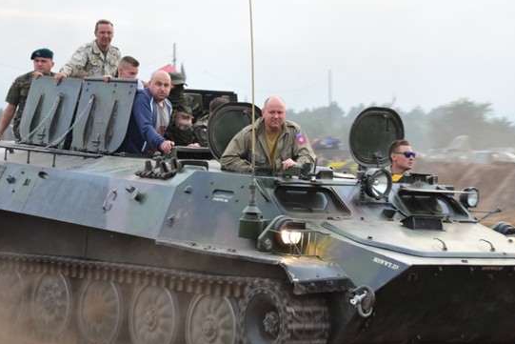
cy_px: 203
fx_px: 1388
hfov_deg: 21.0
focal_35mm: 97
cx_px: 314
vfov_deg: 14.1
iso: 800
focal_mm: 50
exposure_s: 1/100
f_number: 5.6
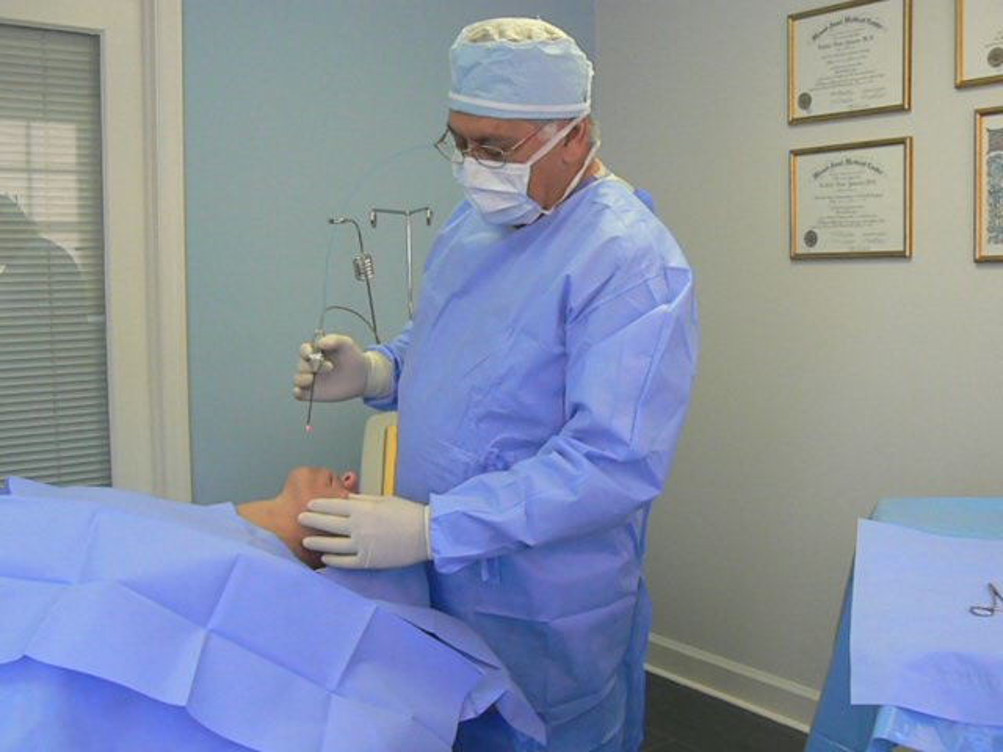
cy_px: 376
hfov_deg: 51.4
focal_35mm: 36
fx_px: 1043
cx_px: 502
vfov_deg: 39.7
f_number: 5.6
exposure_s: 1/100
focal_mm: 6
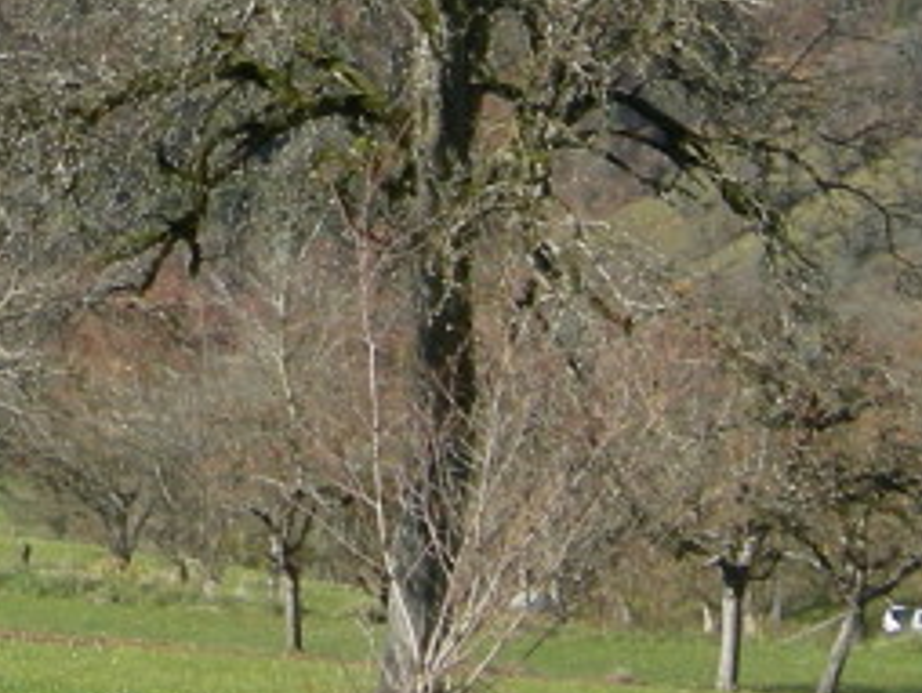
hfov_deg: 13.1
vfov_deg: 9.9
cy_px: -356
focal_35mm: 145
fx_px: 3866
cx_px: -323
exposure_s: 1/622
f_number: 2.7
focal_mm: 7.5
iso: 64
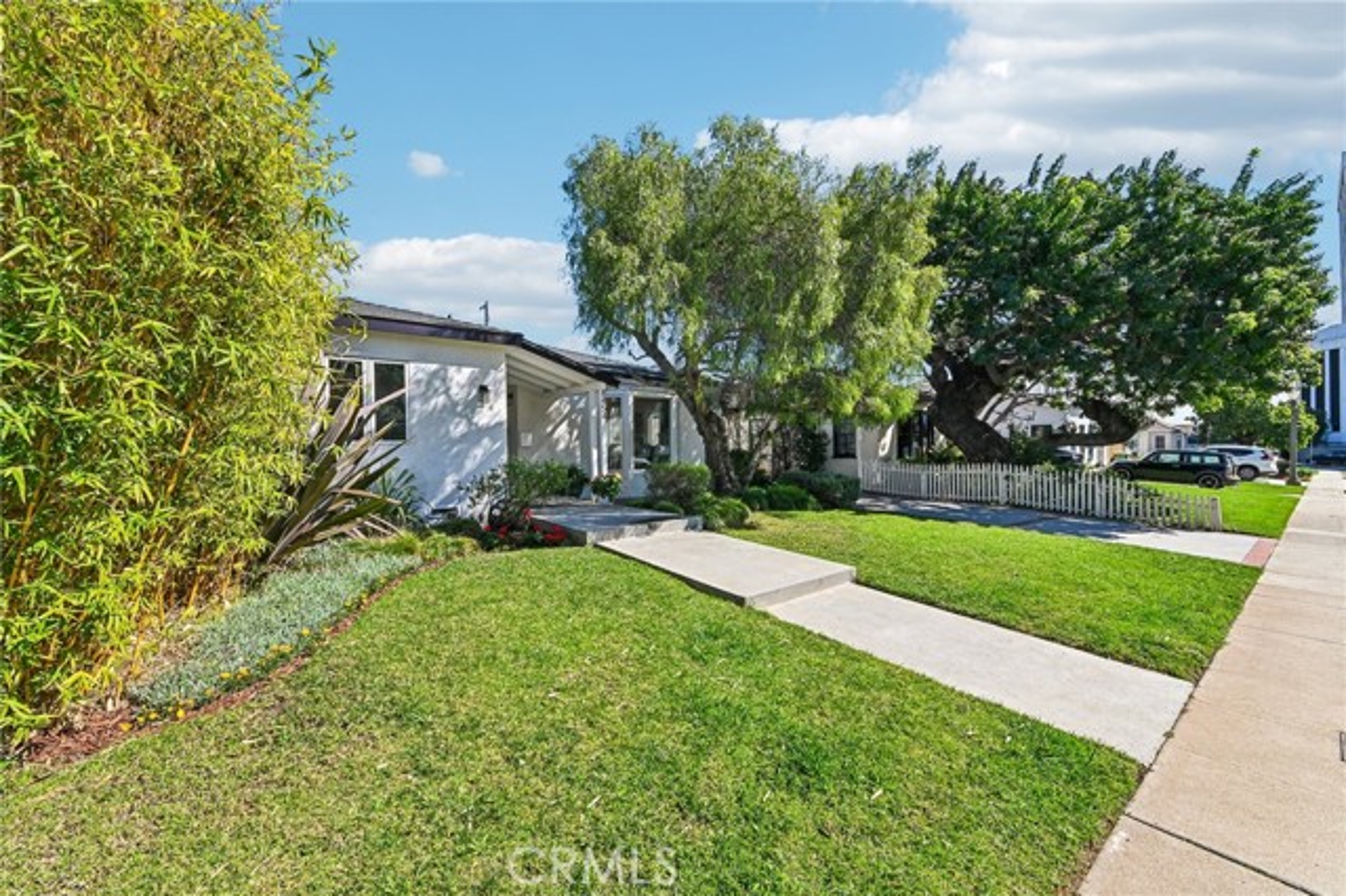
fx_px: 523
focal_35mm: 14
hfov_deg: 104.3
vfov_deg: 81.1
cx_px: 673
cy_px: 448
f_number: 25
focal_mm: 14
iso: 250
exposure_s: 1/30
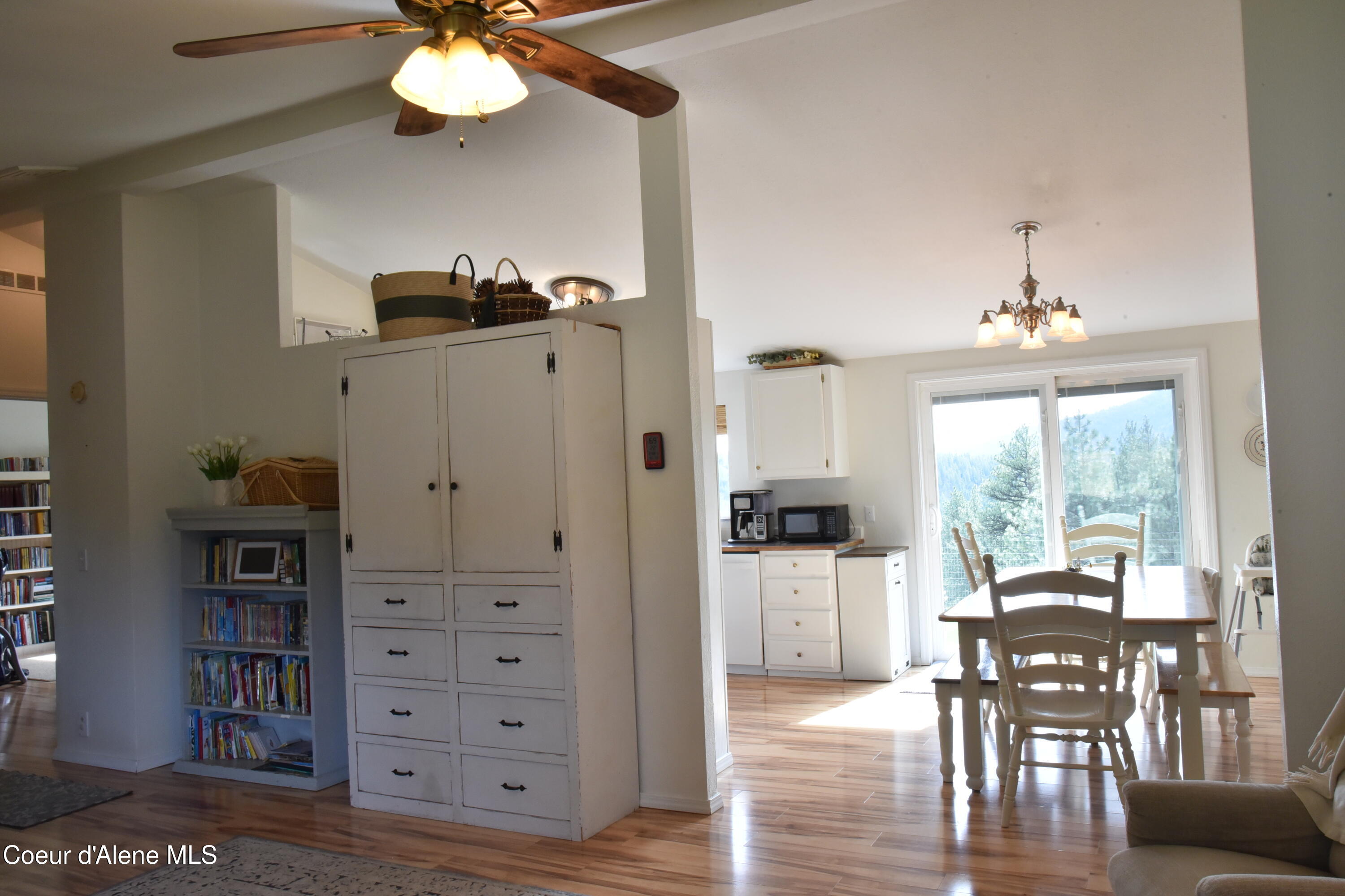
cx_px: 672
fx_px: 1009
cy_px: 448
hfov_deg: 67.4
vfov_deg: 47.9
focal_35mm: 27
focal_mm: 27
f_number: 20
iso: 1800
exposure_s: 1/30
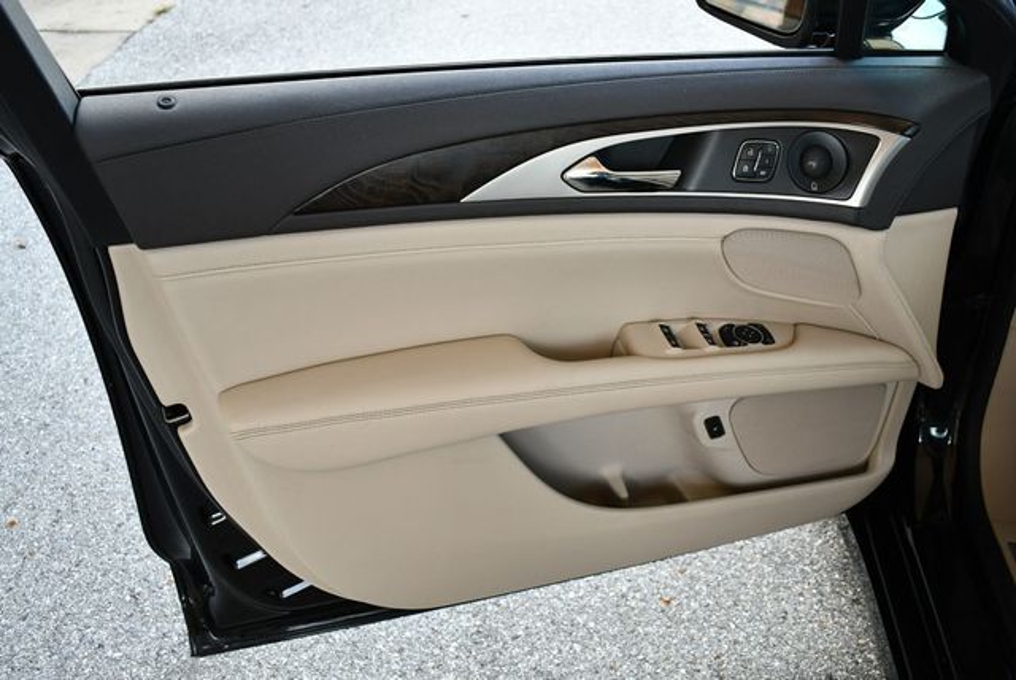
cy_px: 340
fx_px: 1017
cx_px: 508
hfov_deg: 53.1
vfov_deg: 36.9
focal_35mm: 36
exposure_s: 1/250
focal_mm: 18
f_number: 3.5
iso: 500
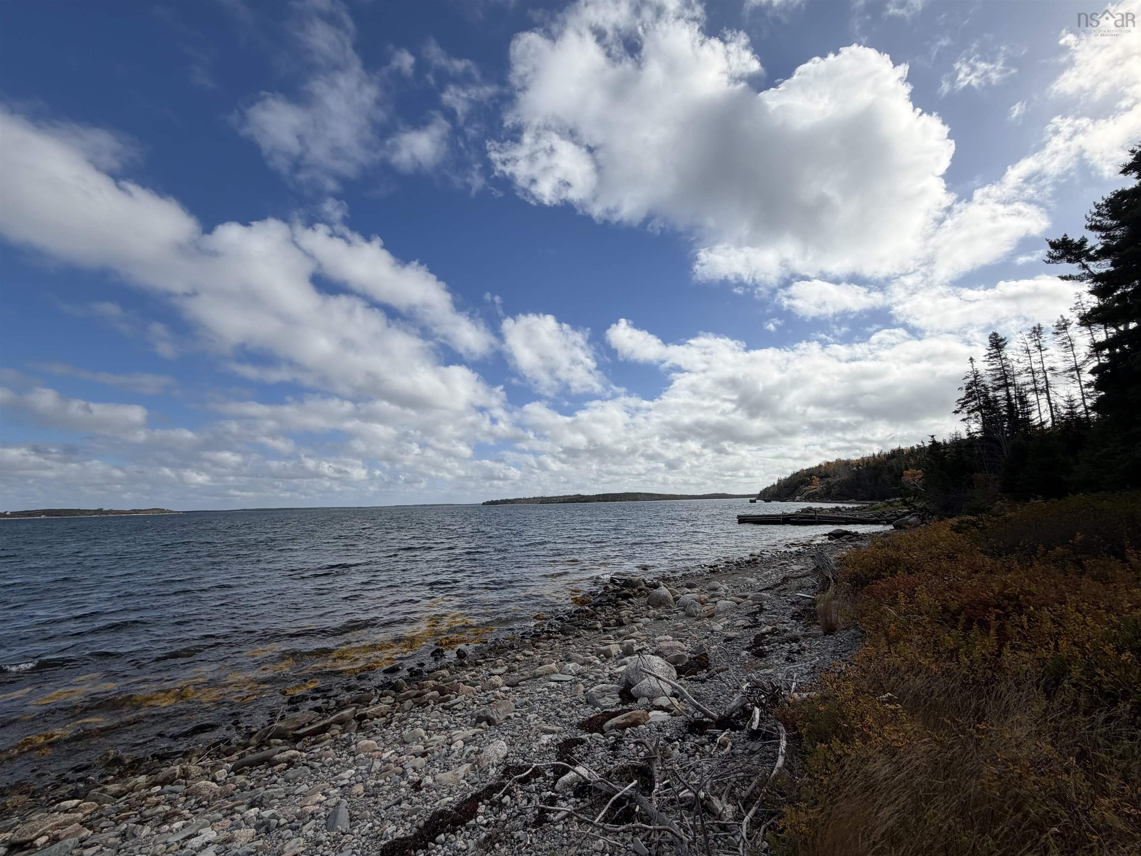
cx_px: 570
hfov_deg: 102.1
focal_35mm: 14
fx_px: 461
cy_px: 428
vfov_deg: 85.7
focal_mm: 2.22
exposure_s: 1/1698
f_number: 2.2
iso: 20
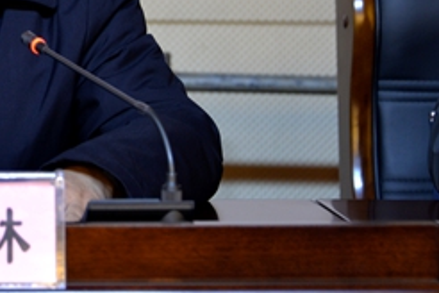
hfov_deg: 8.5
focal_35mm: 239
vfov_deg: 5.7
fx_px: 2914
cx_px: -39
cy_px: -49
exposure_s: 1/13
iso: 1000
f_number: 5.3
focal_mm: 98
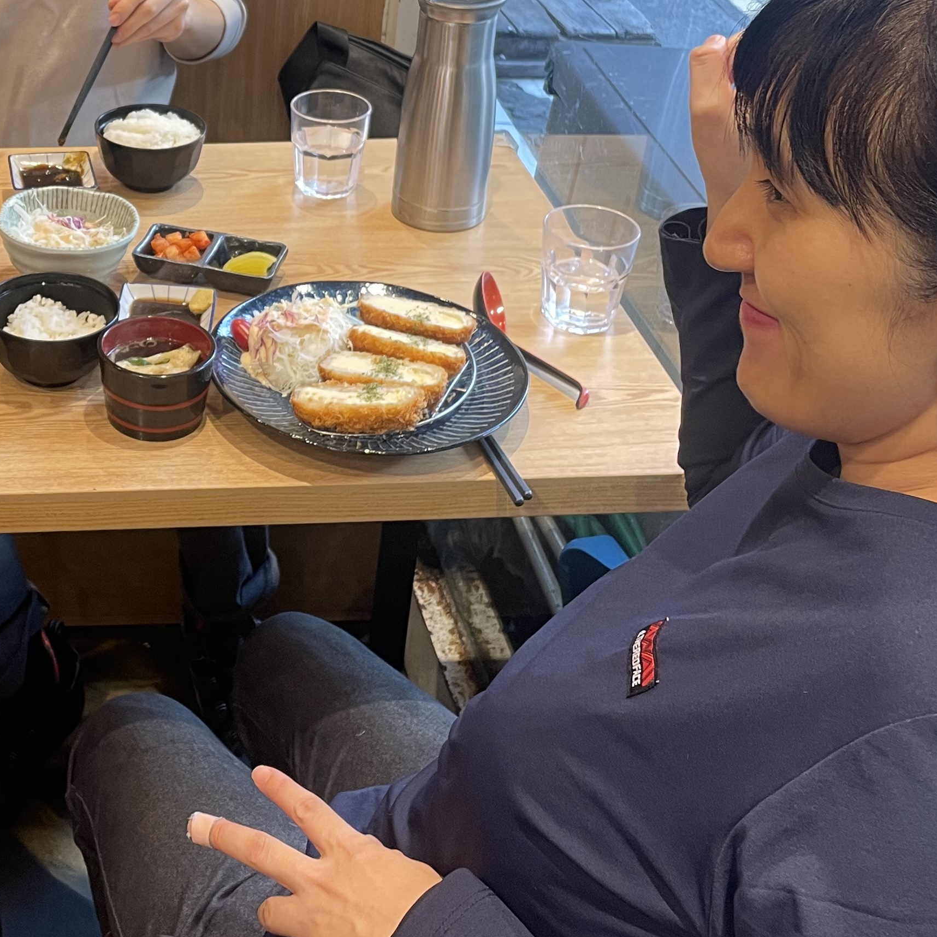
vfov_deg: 31.0
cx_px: 105
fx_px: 1654
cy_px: 222
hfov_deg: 30.3
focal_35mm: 54
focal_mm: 4.2
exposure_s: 1/60
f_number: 1.6
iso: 80
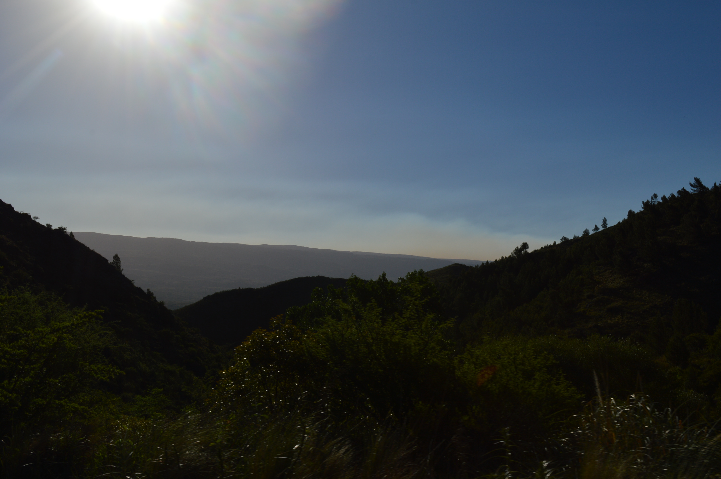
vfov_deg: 29.8
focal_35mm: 45
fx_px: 900
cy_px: 240
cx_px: 360
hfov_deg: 43.6
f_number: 13
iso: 100
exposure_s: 1/640
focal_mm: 30
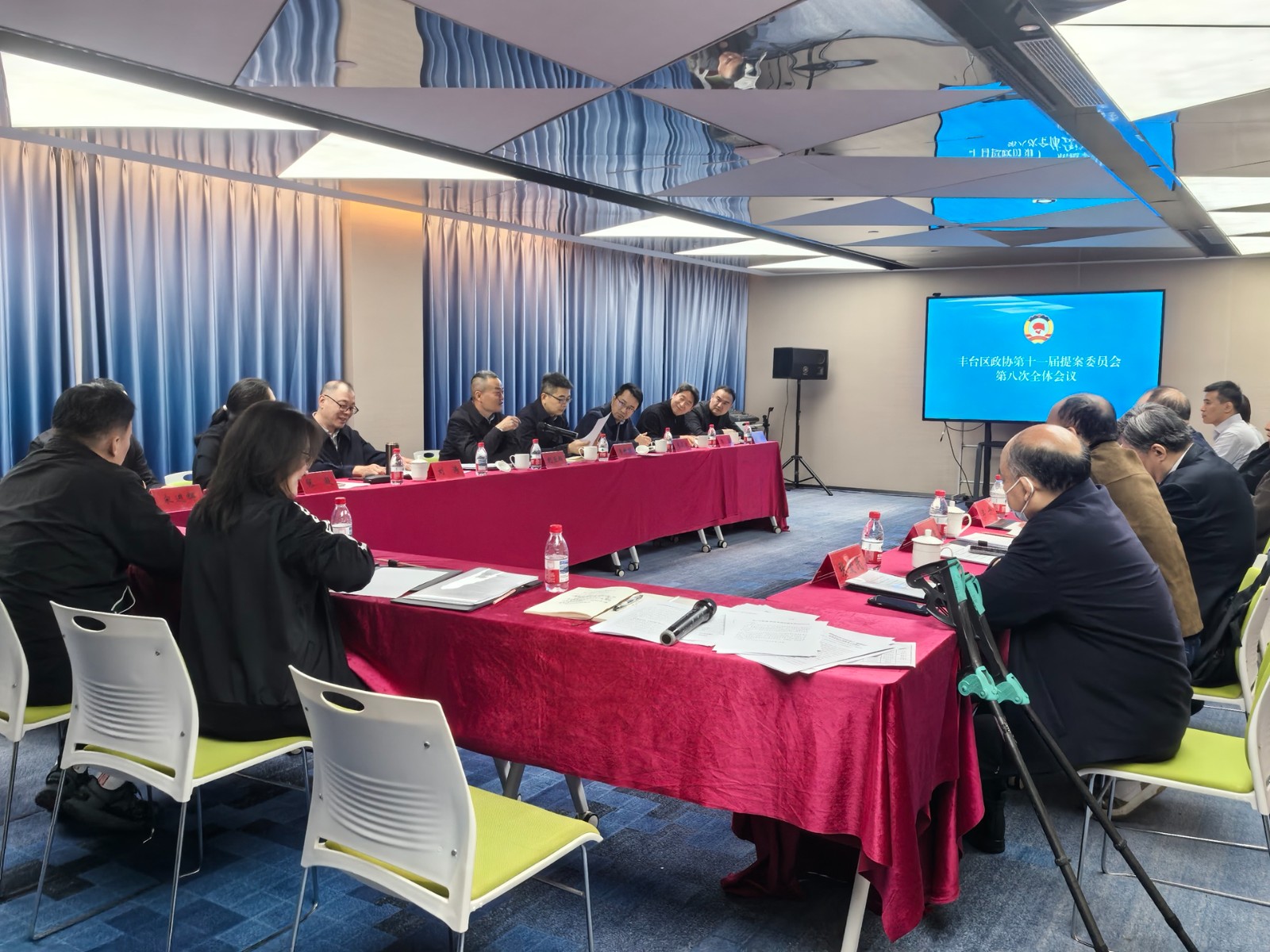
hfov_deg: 60.0
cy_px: 476
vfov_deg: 46.8
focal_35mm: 30
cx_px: 635
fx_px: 1101
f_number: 4
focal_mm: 5.75
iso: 250
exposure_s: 1/100
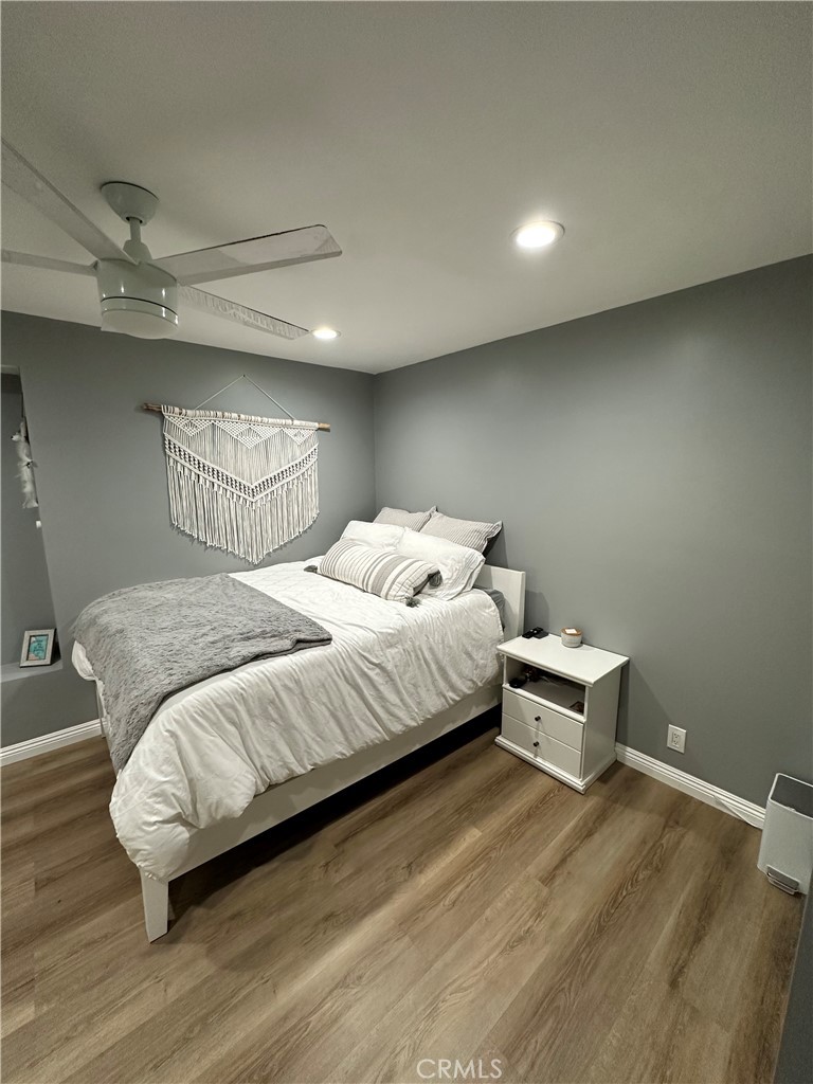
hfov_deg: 85.7
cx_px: 406
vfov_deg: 102.1
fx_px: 438
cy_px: 542
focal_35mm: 14
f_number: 2.2
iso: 160
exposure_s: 1/60
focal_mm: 2.22
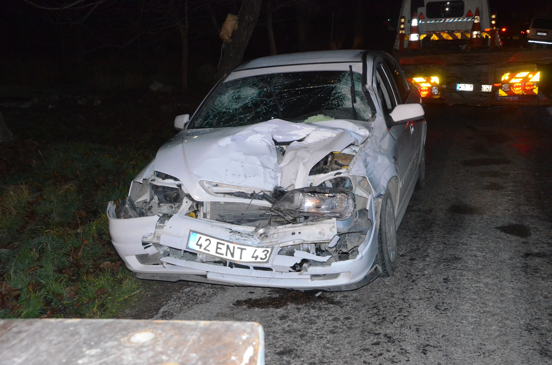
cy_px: 182
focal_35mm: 48
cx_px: 276
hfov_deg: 41.2
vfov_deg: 28.0
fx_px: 734
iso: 6400
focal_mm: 32
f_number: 8
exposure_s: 1/60
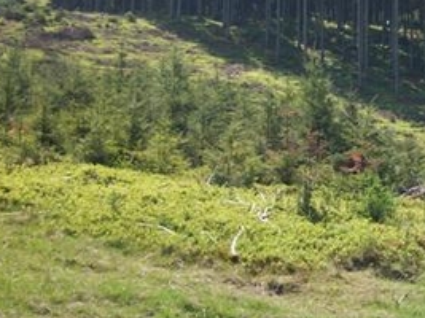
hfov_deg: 25.6
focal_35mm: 72
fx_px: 884
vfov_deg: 20.4
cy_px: 116
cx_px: 433
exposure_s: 1/80
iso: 80
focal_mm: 5.7
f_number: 8.8
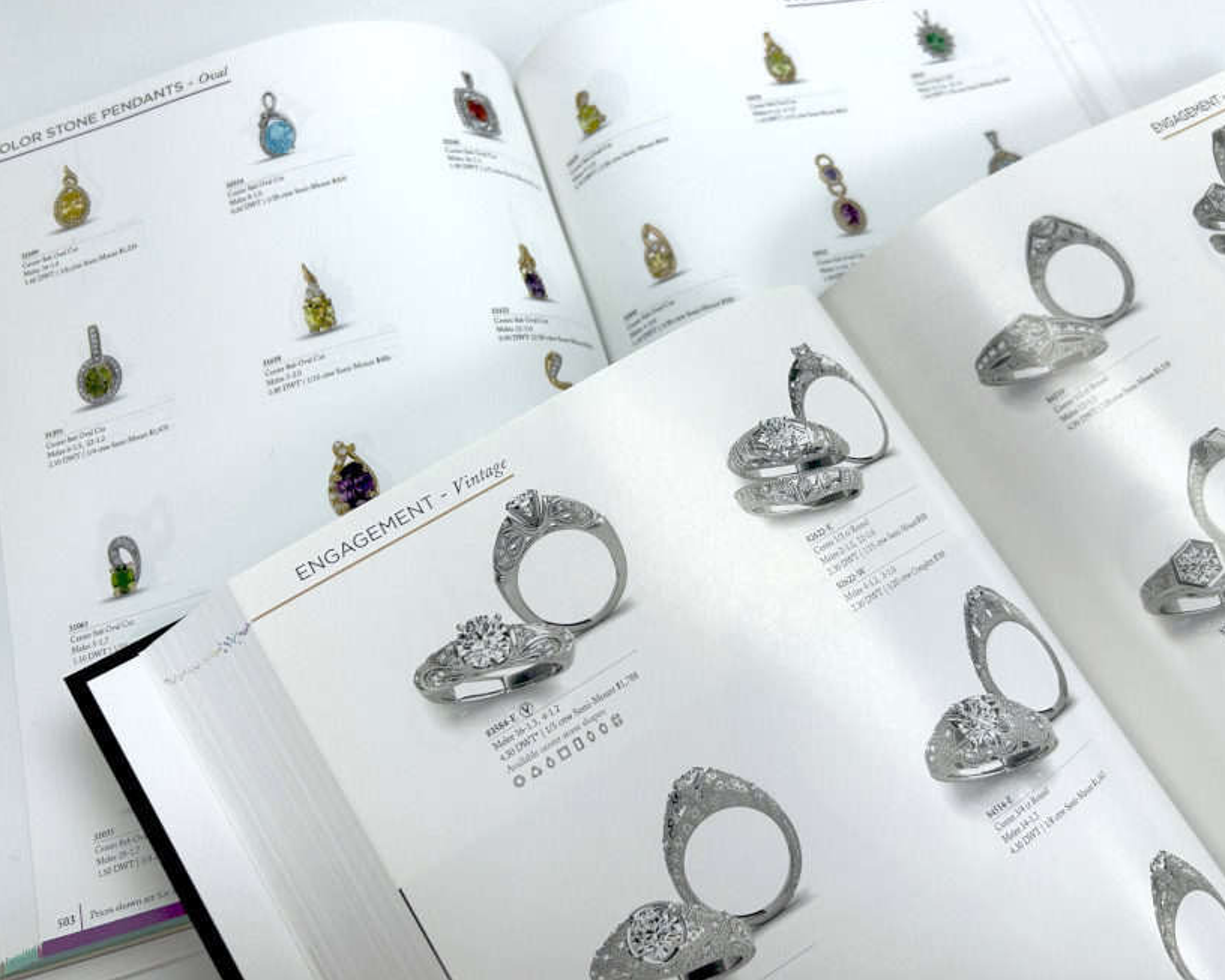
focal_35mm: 28
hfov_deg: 62.2
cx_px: 635
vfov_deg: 51.5
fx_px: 1015
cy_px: 492
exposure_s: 1/138
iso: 32
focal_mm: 5.7
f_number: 1.5
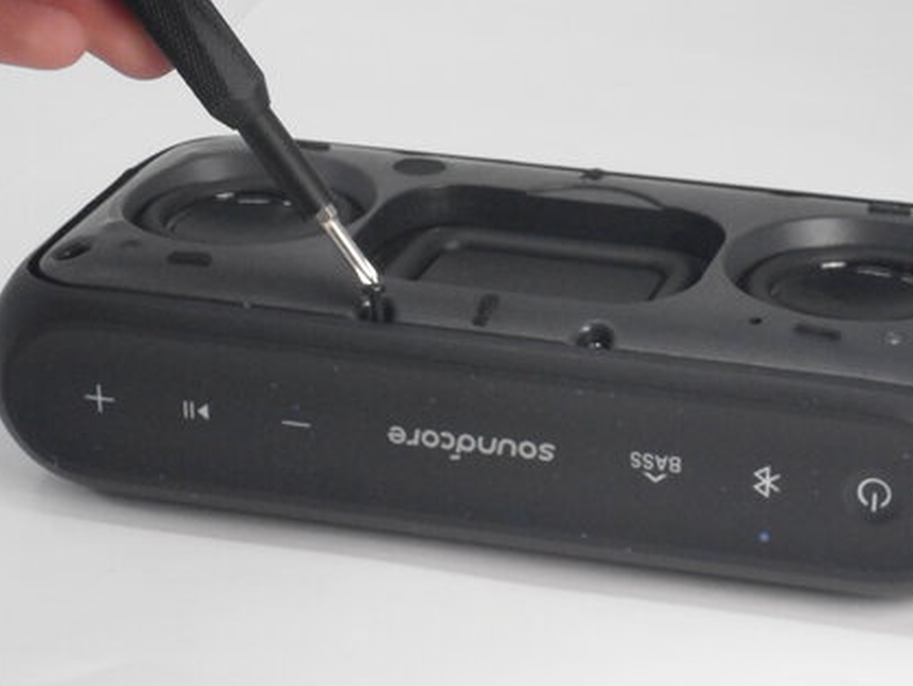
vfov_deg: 11.8
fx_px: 3325
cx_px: 526
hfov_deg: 15.6
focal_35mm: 126
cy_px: 288
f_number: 5.6
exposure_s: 1/250
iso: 800
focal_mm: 15.9
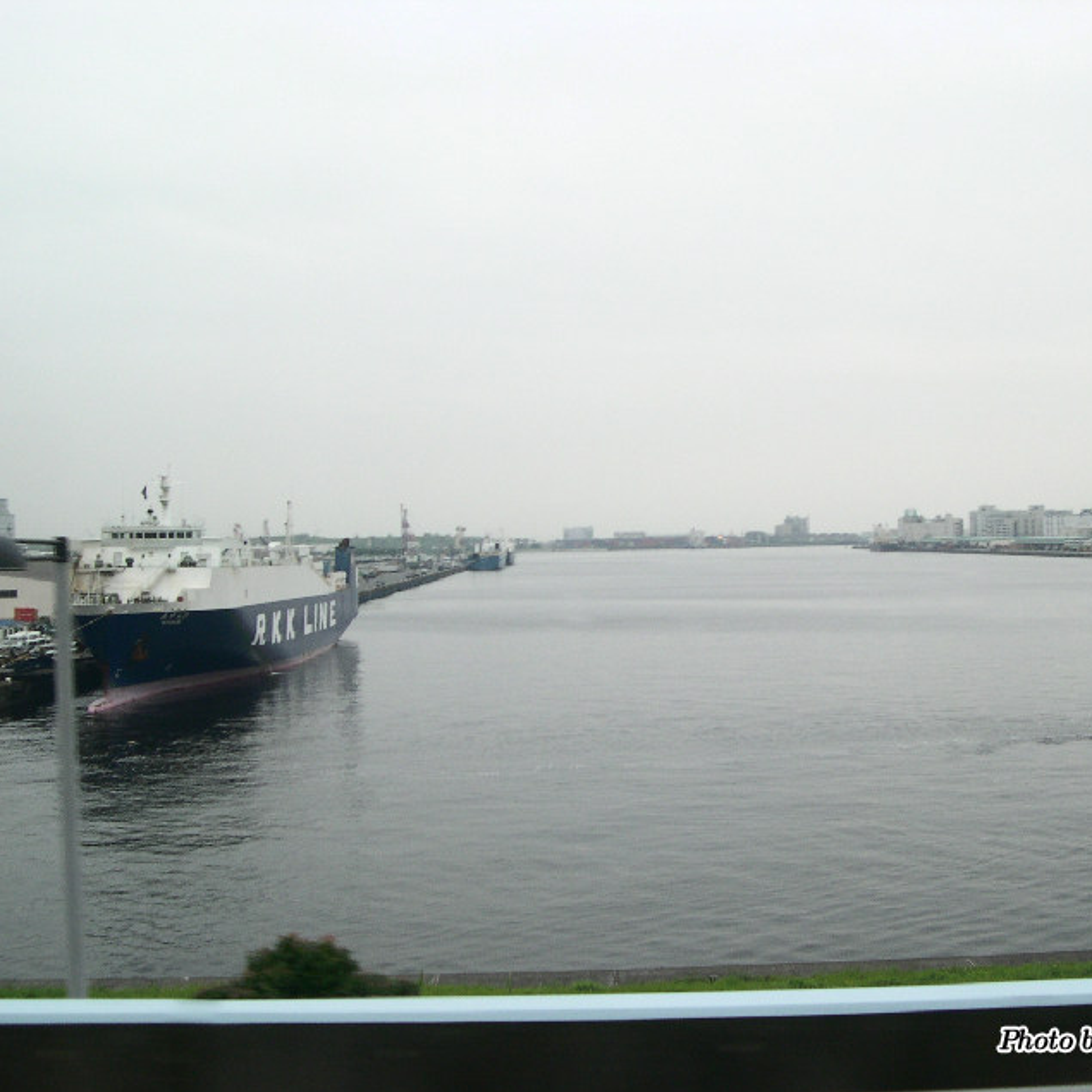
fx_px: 1606
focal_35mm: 45
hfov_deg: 37.5
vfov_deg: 37.6
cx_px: 635
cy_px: 547
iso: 100
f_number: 7.6
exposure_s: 1/124
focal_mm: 8
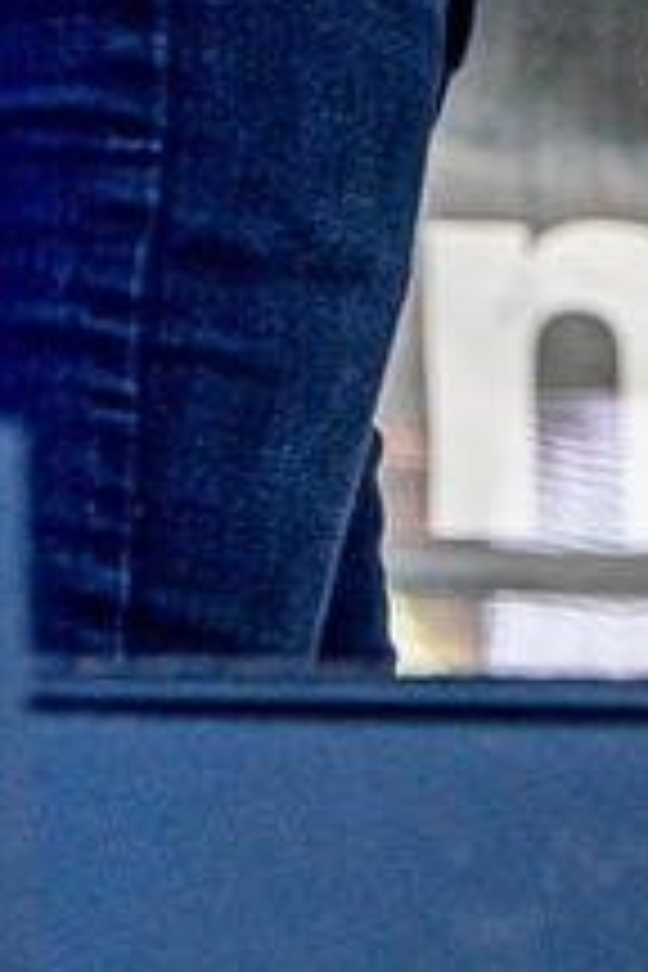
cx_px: 112
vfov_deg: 4.7
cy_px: -254
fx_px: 11771
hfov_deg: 3.2
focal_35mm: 436
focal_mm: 63
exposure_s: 1/160
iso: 500
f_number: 4
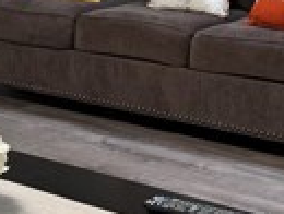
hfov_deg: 16.6
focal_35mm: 118
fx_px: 970
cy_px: -50
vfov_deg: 12.3
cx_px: 109
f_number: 1.78
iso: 200
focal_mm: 6.76
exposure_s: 1/60
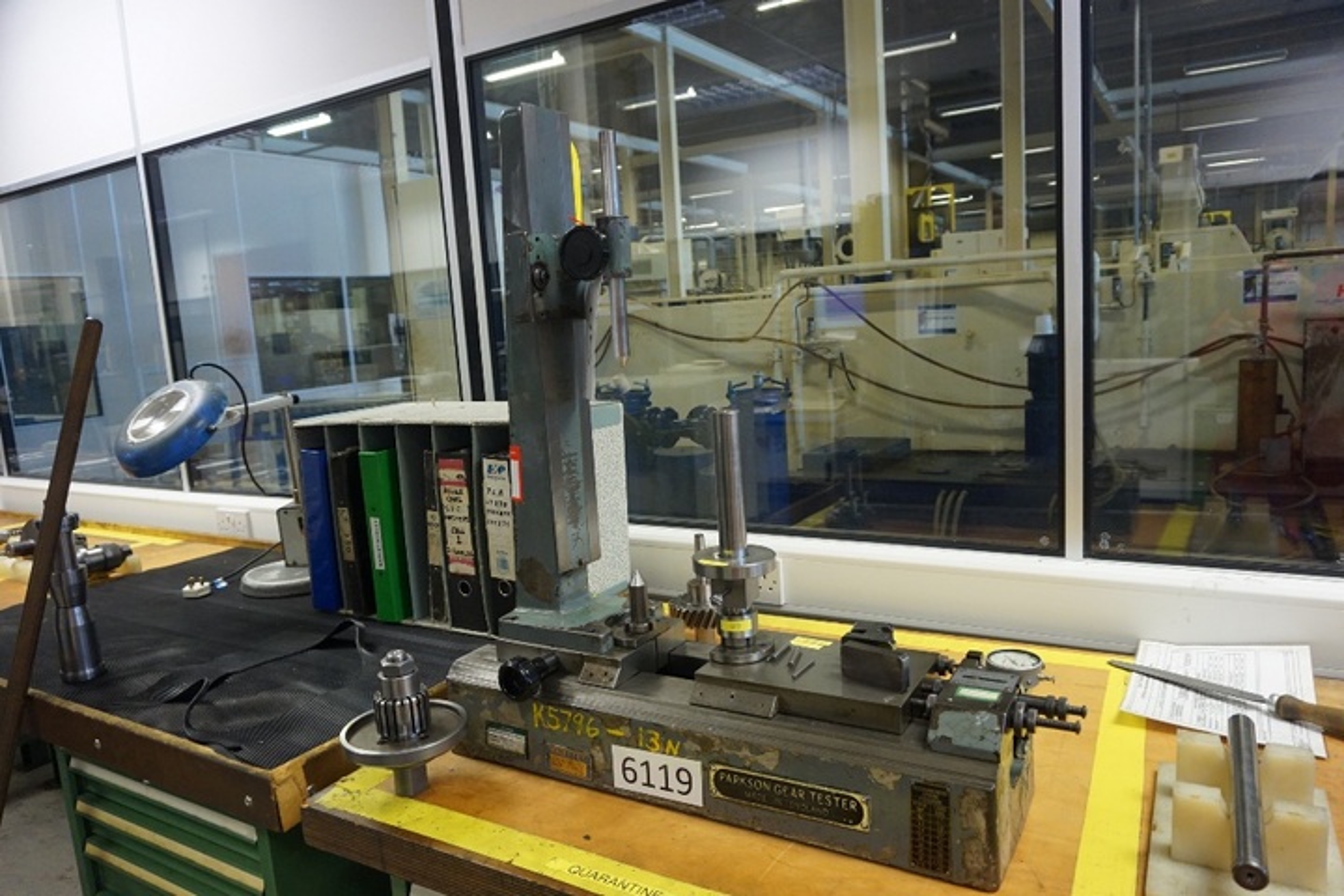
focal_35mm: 24
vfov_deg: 53.1
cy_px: 448
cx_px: 672
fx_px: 896
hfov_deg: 73.7
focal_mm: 16
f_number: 4
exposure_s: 1/160
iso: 1600
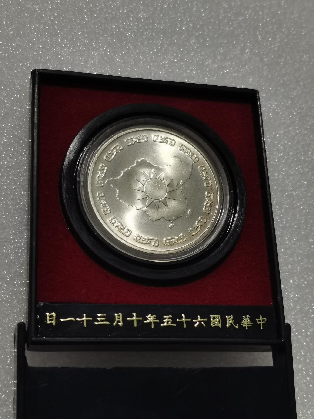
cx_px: 157
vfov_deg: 31.7
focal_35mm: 61
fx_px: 738
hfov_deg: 24.0
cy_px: 210
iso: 64
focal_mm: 5.58
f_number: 1.8
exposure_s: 1/180
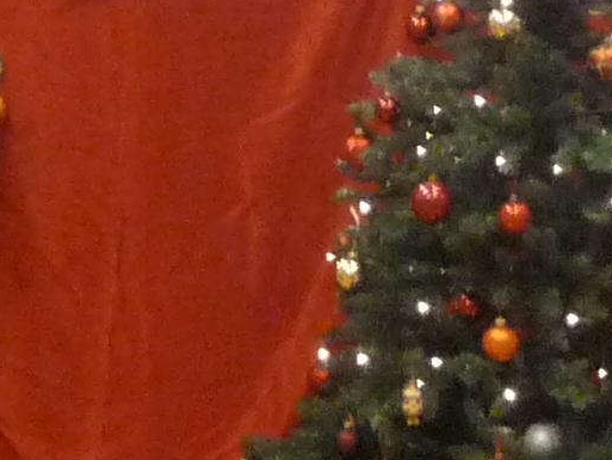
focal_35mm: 463
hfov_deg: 4.3
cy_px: 368
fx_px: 8188
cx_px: 418
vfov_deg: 3.2
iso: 400
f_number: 4.6
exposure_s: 1/8
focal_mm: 12.2
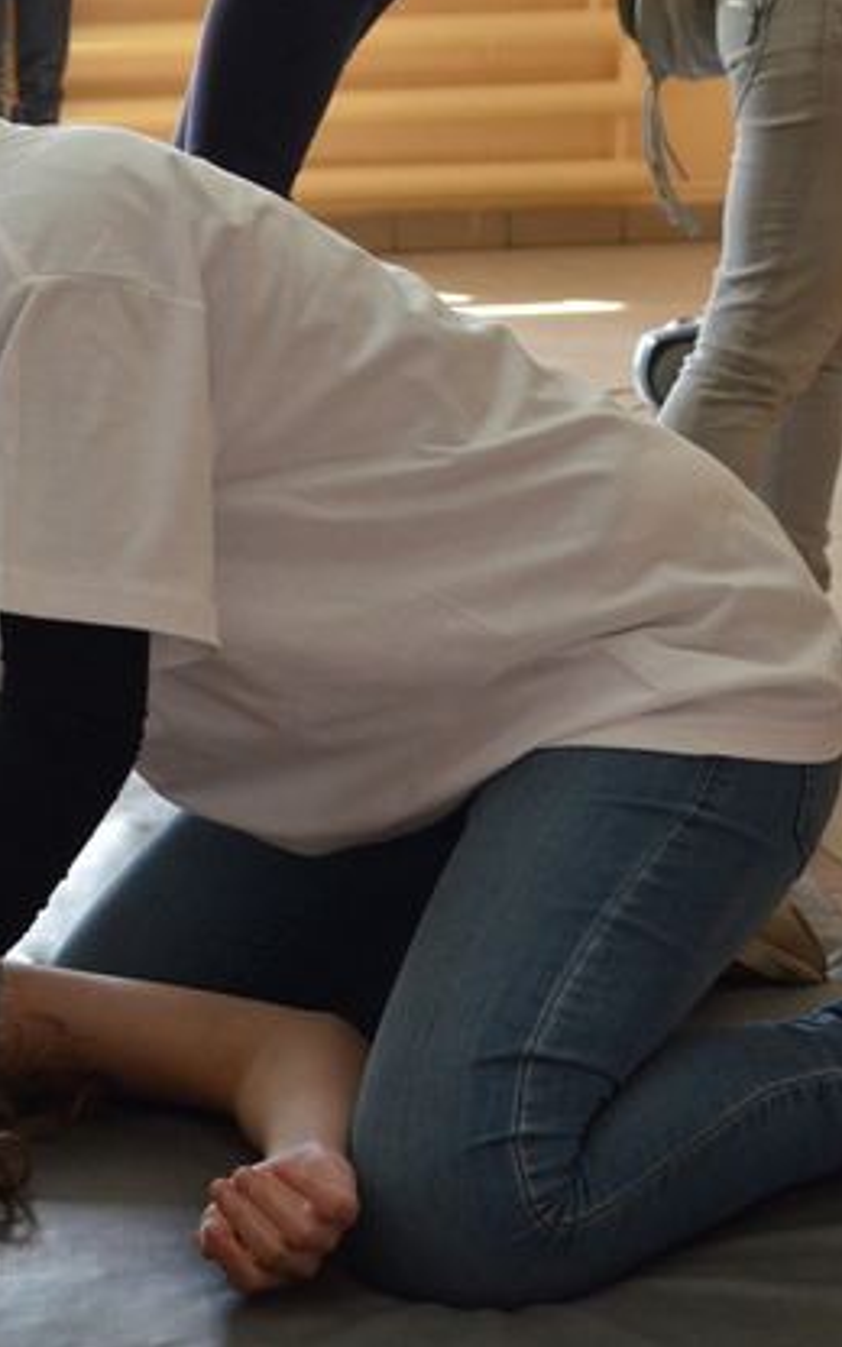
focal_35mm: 99
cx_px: -126
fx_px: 3635
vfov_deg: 21.0
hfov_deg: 12.9
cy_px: 593
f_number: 5.6
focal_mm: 38
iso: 1600
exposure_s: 1/125
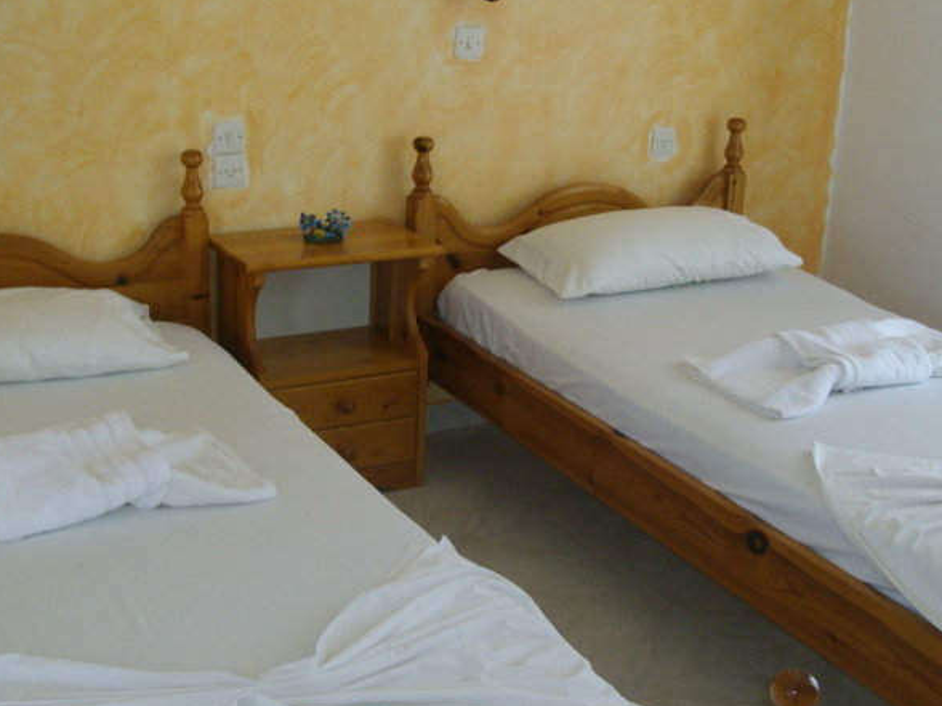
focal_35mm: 49
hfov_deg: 38.9
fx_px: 1333
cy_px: 283
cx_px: 442
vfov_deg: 29.6
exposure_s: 1/50
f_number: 2.7
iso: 160
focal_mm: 6
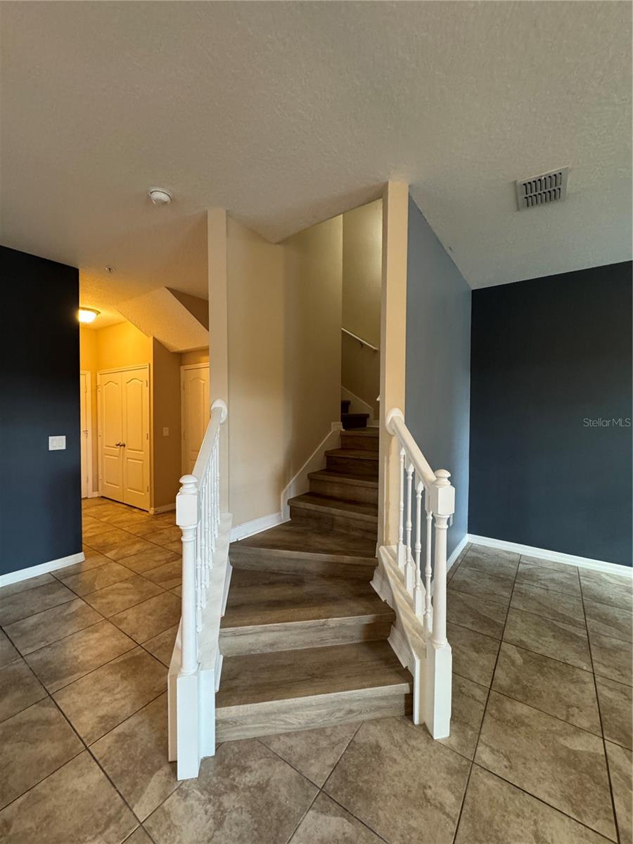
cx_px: 316
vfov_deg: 102.1
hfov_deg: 85.7
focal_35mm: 14
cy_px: 422
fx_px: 341
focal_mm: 2.22
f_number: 2.2
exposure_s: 1/60
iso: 400
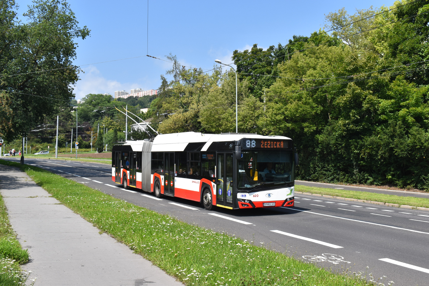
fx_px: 483
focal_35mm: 40
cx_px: 214
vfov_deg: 33.0
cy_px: 143
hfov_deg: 47.9
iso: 200
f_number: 10
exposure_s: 1/400
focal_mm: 27
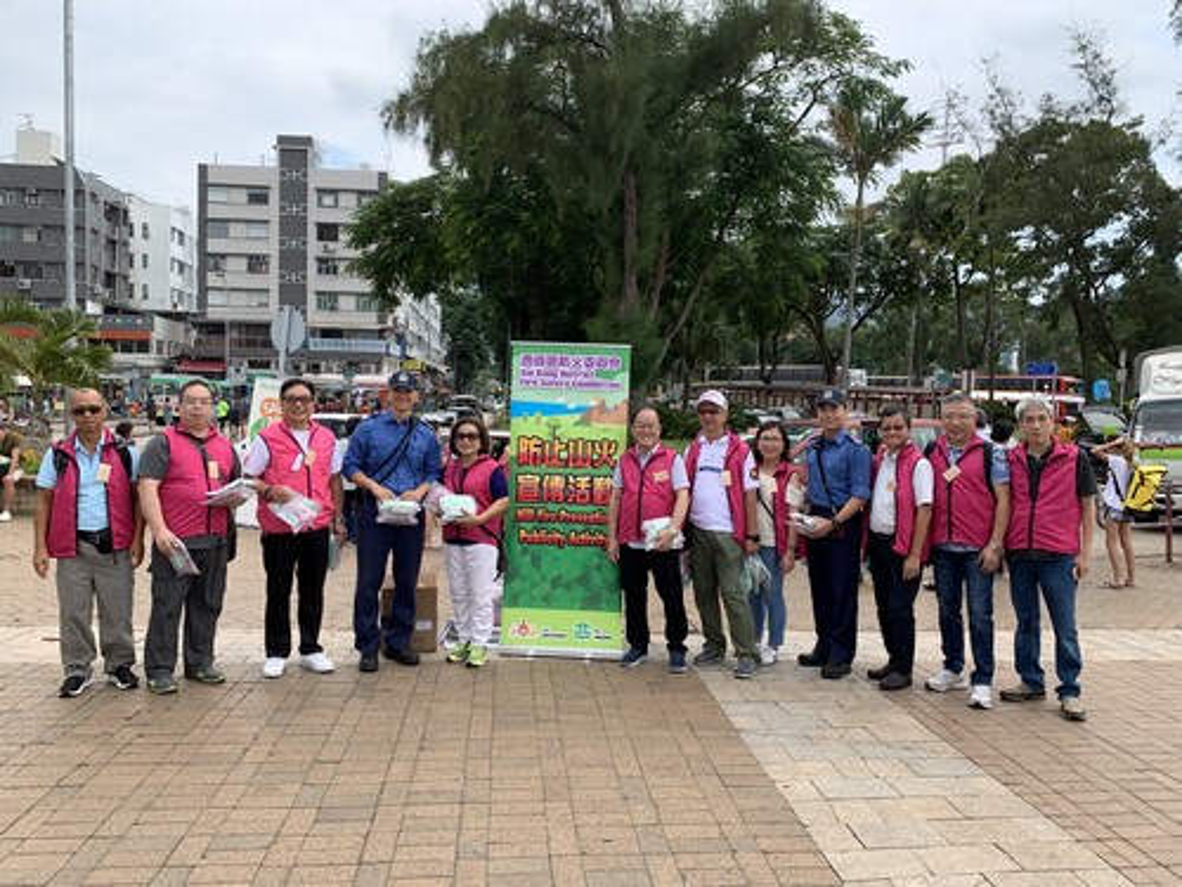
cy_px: 444
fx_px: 888
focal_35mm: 26
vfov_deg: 53.1
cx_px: 591
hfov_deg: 67.3
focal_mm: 4.25
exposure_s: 1/286
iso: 25
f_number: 1.8
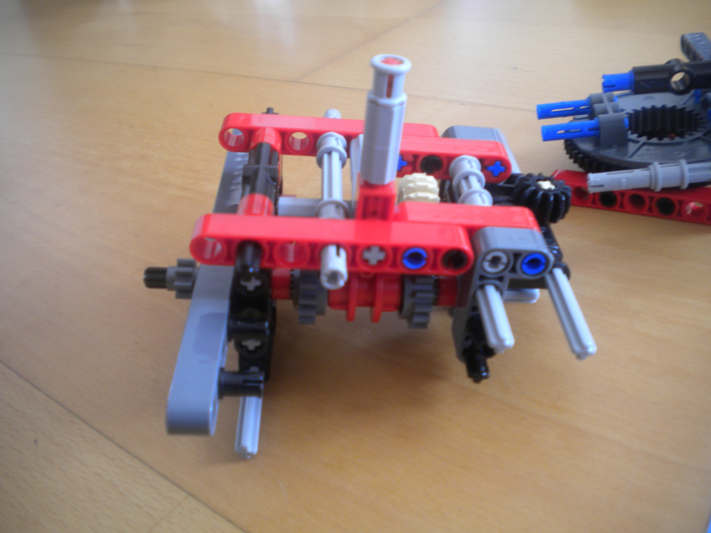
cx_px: 356
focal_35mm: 35
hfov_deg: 52.6
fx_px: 719
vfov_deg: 40.7
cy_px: 266
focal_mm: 6.3
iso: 107
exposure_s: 1/8
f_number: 3.1
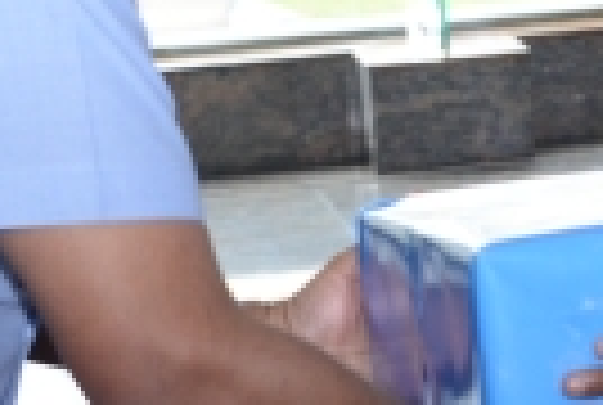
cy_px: 223
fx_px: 5070
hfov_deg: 6.8
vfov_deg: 4.6
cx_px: 675
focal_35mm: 302
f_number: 5.6
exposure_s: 1/100
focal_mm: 58
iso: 1600
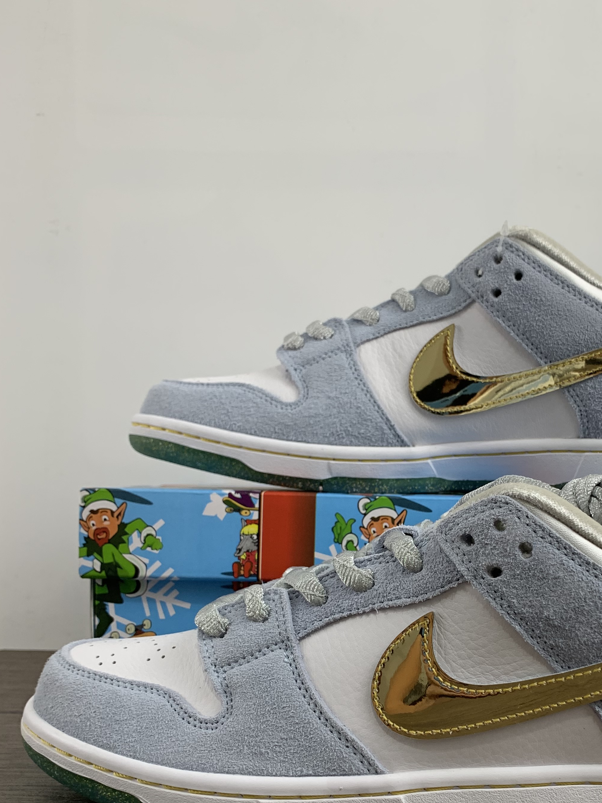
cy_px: 542
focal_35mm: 39
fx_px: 904
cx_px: 434
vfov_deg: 47.0
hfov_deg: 36.2
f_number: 1.8
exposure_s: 1/121
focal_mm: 4.25
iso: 50
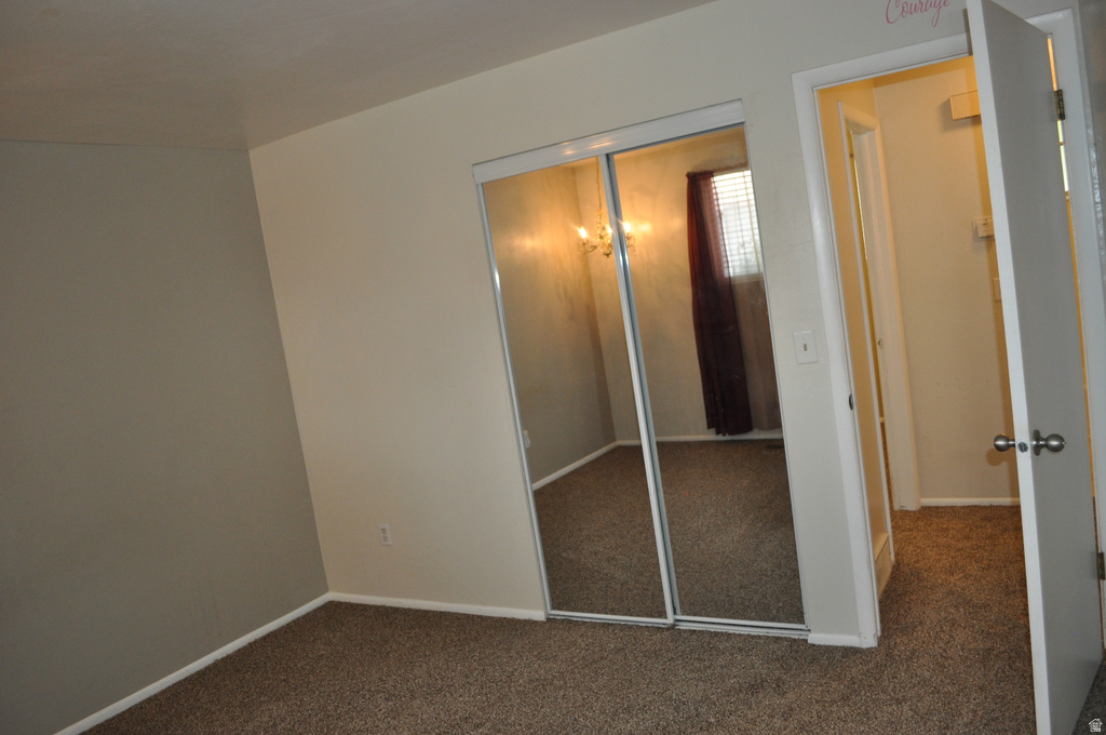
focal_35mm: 27
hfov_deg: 67.4
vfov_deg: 47.8
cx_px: 553
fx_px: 828
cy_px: 368
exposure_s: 1/60
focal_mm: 18
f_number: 3.5
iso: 800
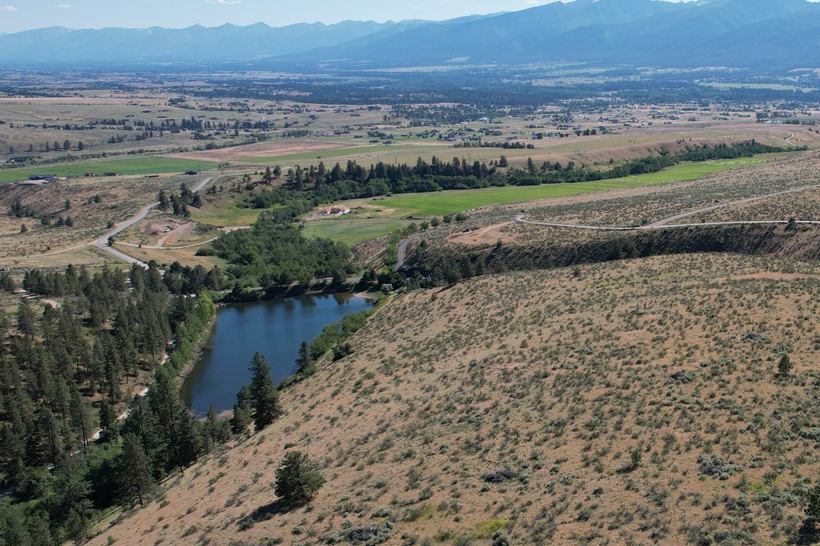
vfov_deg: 31.9
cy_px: 265
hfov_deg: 42.6
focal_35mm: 42
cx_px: 736
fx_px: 956
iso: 200
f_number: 2.8
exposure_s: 1/2500
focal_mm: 8.38
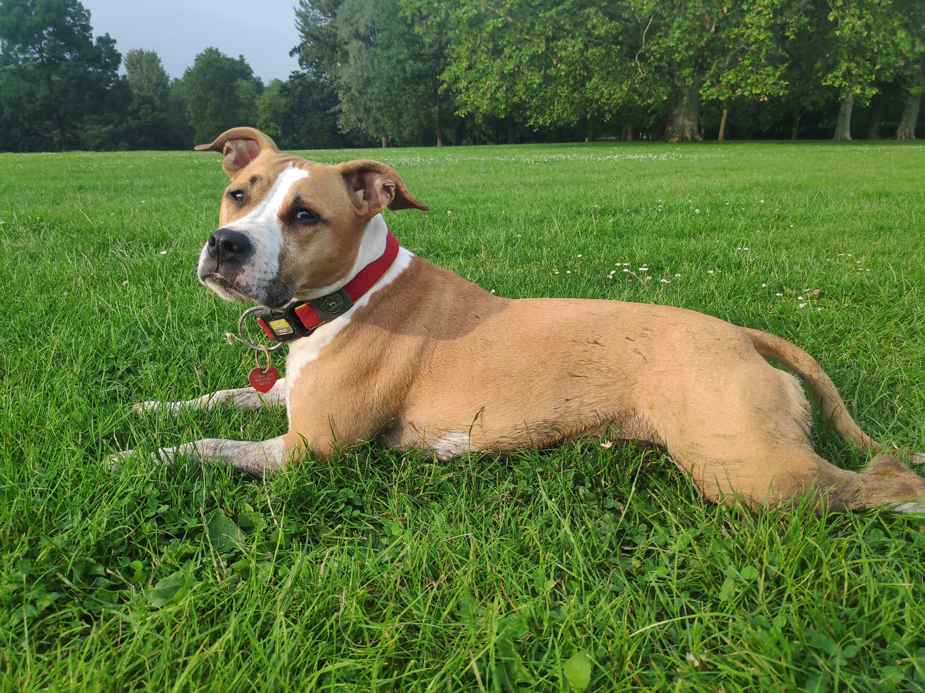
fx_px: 534
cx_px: 462
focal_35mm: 20
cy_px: 346
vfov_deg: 66.0
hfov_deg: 81.7
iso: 100
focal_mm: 3.94
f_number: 1.9
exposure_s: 1/646
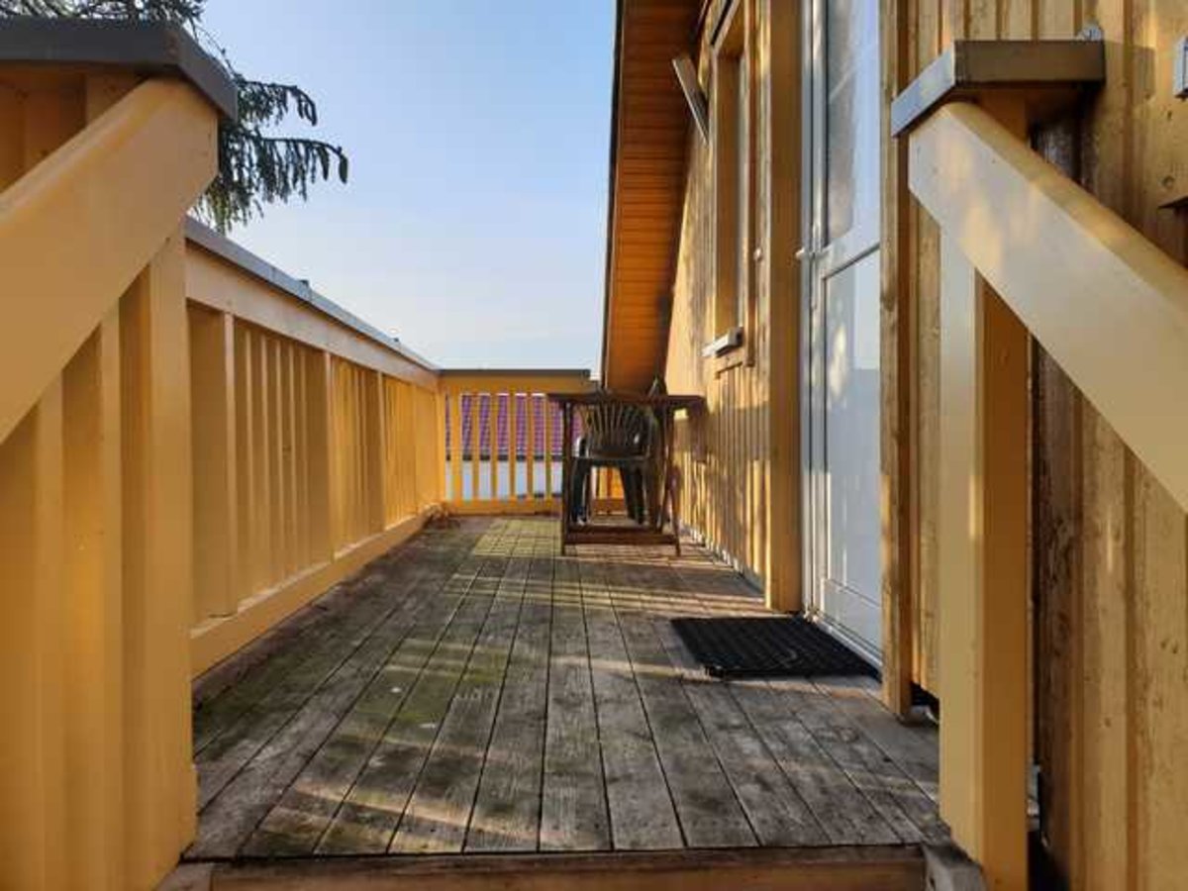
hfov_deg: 67.3
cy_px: 446
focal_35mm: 26
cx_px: 594
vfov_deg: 53.1
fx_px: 892
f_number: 2.4
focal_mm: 4.3
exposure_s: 1/781
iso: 50
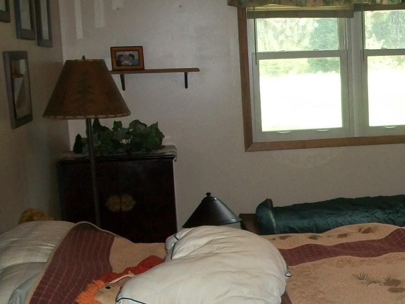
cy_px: 216
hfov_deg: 26.7
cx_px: 400
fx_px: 807
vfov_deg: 21.2
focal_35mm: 69
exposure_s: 1/60
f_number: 2.9
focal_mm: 5.7
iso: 160
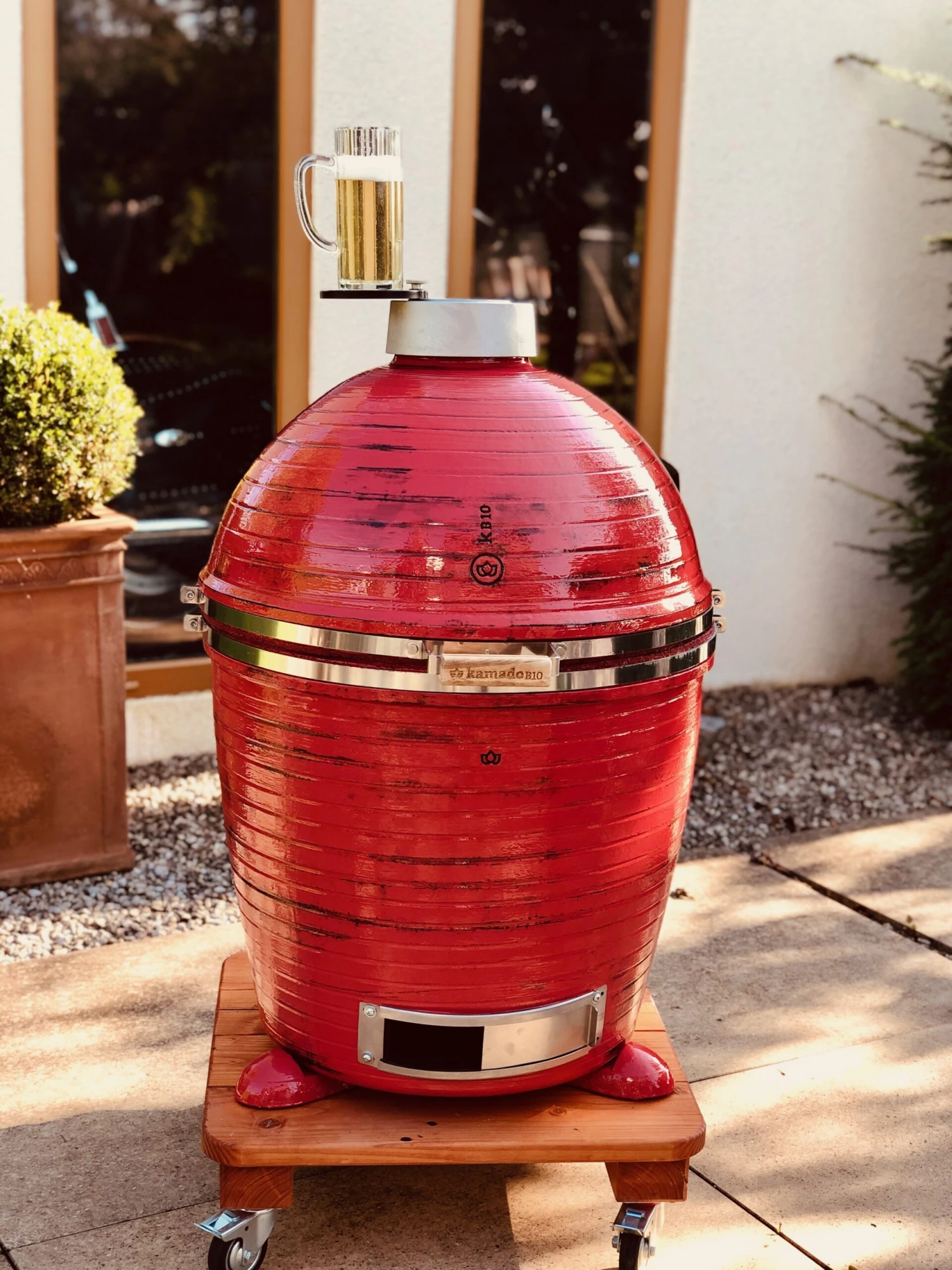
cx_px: 476
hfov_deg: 28.0
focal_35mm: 52
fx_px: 1907
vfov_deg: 36.8
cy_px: 635
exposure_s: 1/120
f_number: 2.4
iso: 25
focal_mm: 6
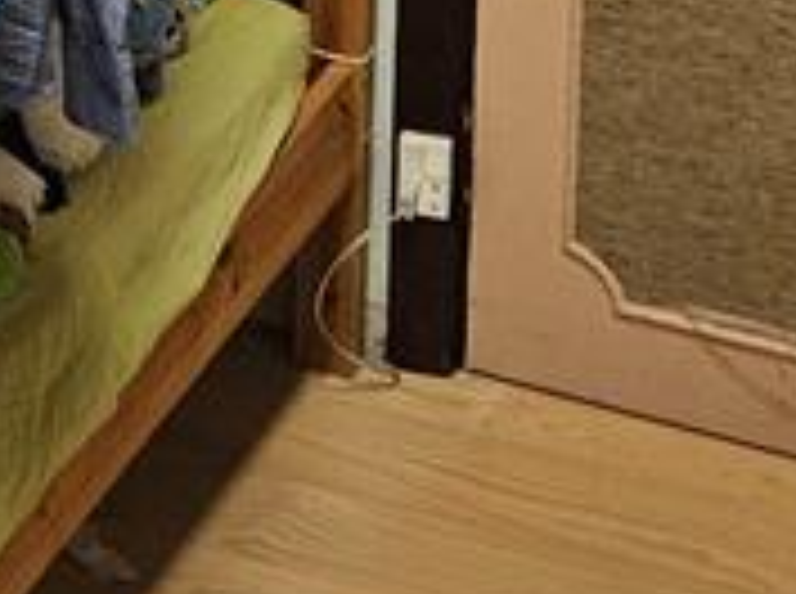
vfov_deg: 8.8
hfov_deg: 13.2
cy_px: -927
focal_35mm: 150
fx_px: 3442
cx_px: 261
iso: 500
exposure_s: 1/25
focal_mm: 5.4
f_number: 1.8
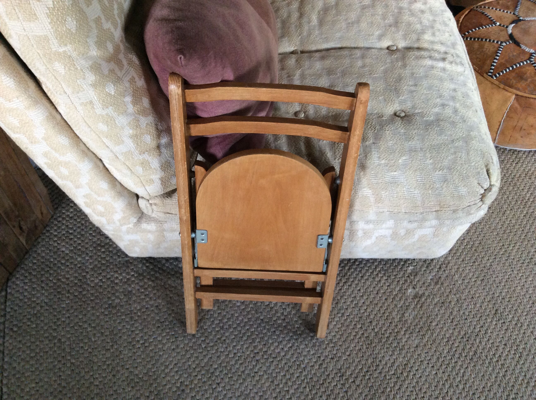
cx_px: 268
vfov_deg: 44.1
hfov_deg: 56.9
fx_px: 495
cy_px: 200
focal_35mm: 32
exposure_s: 1/25
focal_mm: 3.3
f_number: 2.4
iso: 125
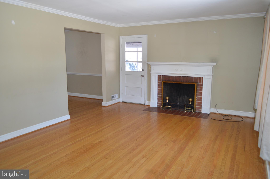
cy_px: 90
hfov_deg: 67.4
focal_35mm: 27
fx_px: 202
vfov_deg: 47.8
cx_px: 135
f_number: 4
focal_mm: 18
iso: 400
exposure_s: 1/80
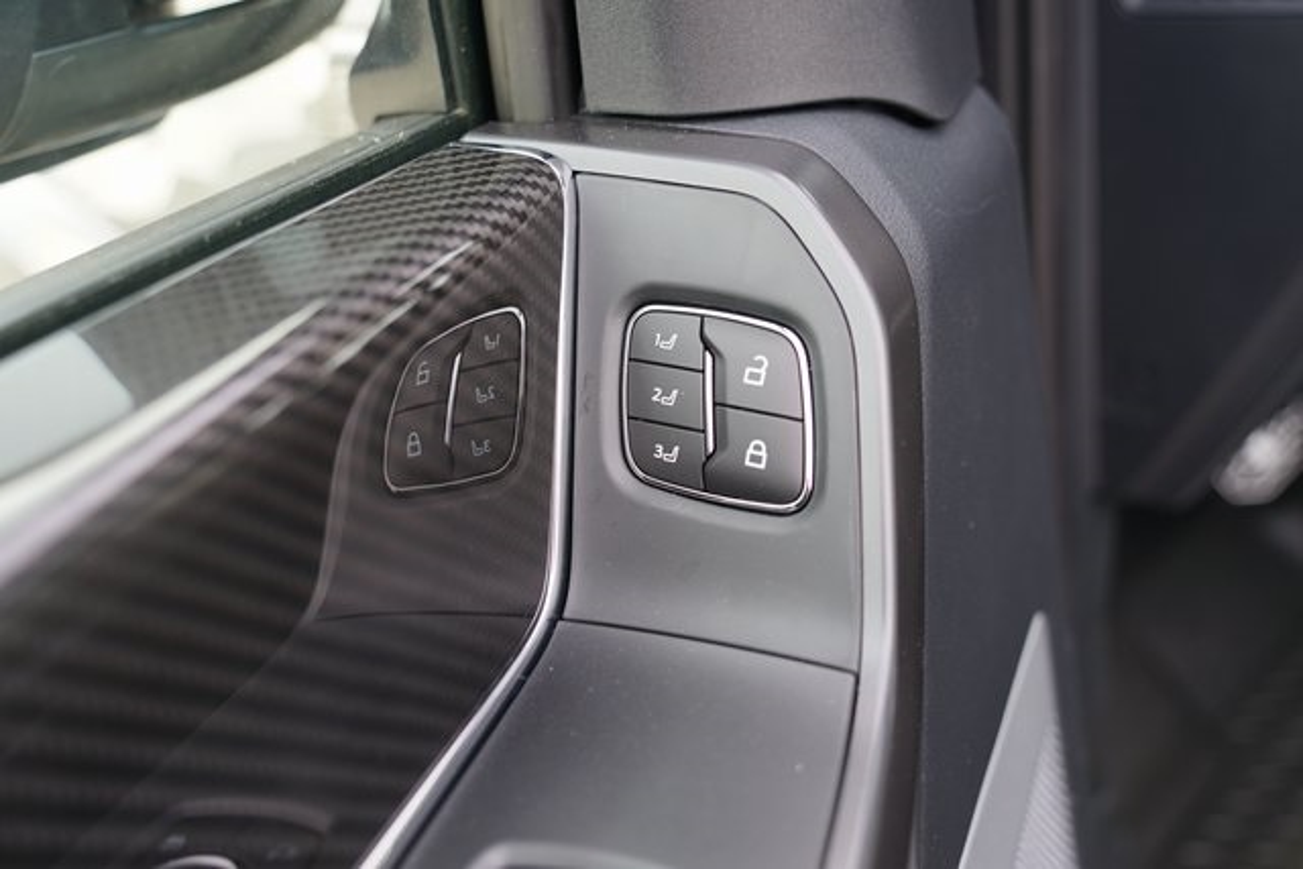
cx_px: 652
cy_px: 434
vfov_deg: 37.9
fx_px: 1267
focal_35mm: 35
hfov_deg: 54.4
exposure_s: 1/60
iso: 125
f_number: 4
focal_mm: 35
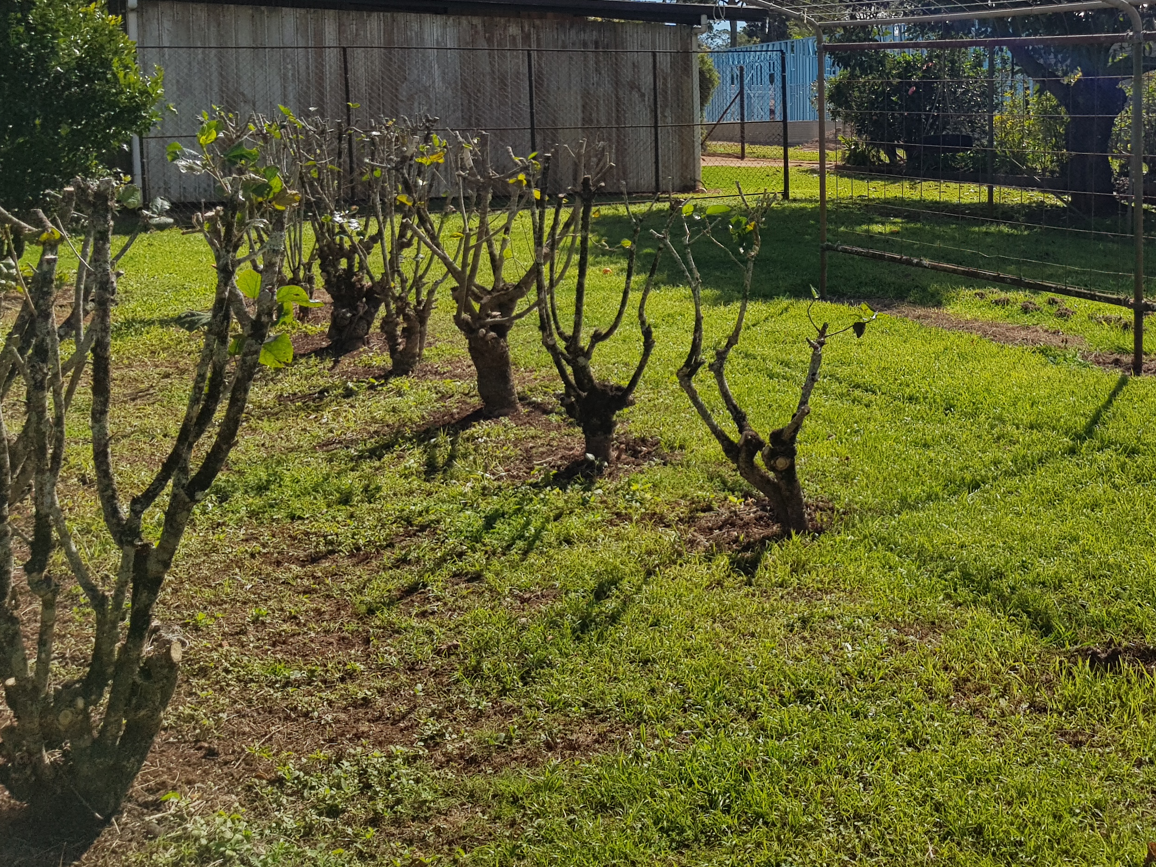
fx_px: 1403
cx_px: 878
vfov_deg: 33.6
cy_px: 203
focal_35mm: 42
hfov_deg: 43.3
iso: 40
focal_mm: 4.2
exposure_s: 1/3880
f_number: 1.7
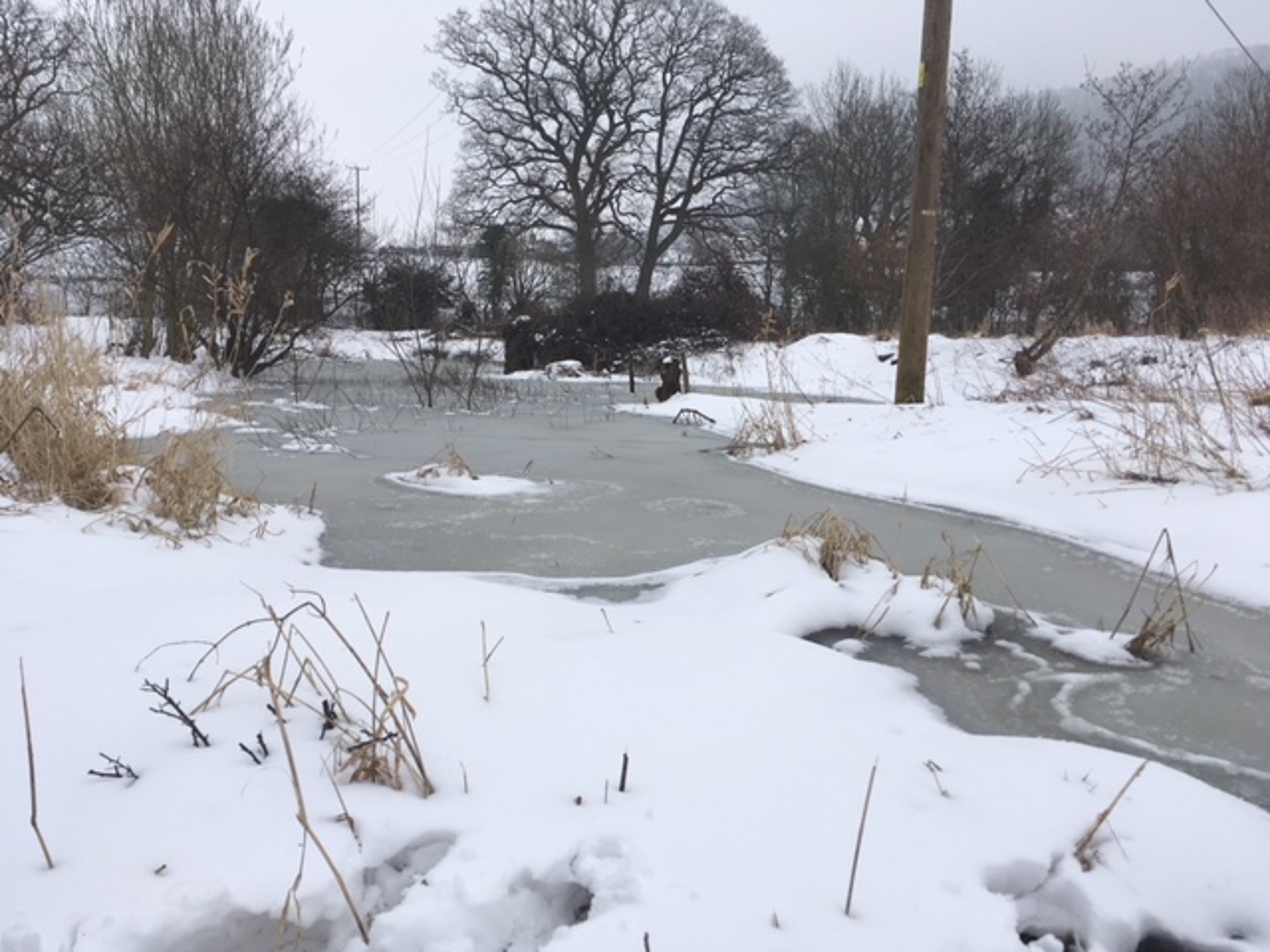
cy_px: 476
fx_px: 1064
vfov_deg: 48.2
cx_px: 635
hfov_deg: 61.7
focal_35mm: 29
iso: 25
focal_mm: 4.15
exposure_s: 1/420
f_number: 2.2
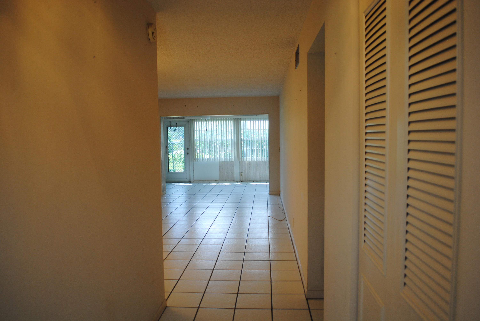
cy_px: 160
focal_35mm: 27
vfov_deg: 48.0
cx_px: 240
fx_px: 360
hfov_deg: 67.3
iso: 200
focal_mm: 18
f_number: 3.5
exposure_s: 1/50
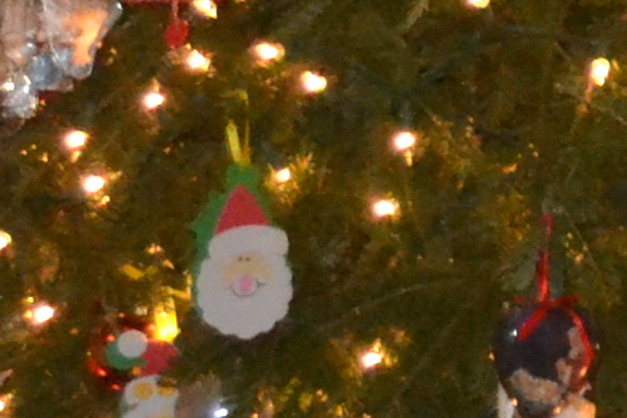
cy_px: 132
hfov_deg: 5.7
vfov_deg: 4.4
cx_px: 2497
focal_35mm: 312
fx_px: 5434
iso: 3200
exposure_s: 1/60
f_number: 4.2
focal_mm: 26
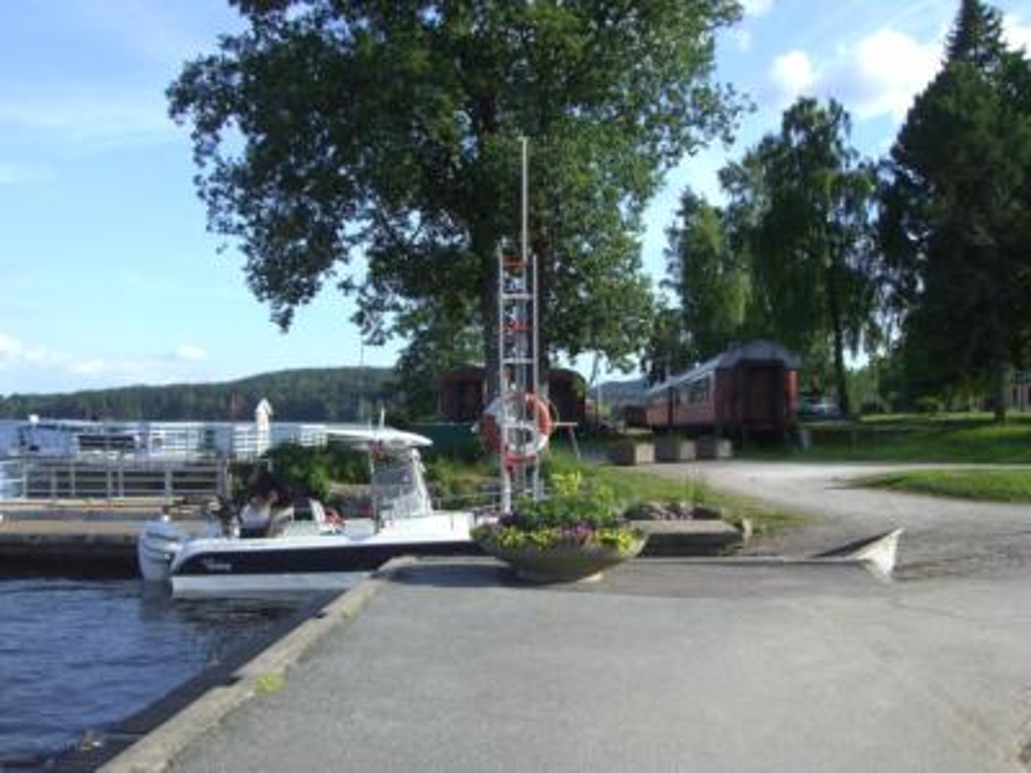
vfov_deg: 37.7
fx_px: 1132
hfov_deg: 49.0
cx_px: 516
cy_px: 386
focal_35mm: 38
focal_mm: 6.2
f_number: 4.3
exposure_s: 1/320
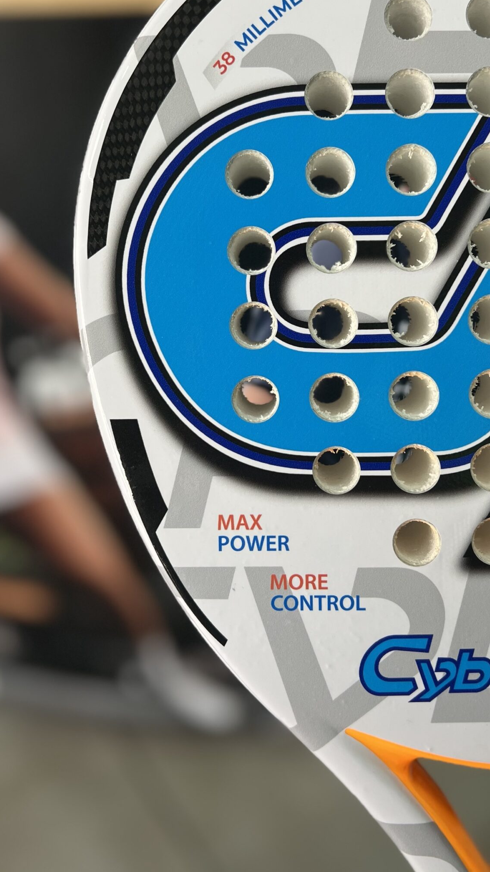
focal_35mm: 36
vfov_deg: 55.0
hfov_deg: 32.8
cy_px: 357
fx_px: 831
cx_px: 290
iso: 40
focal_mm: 5.7
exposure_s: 1/121
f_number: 1.5
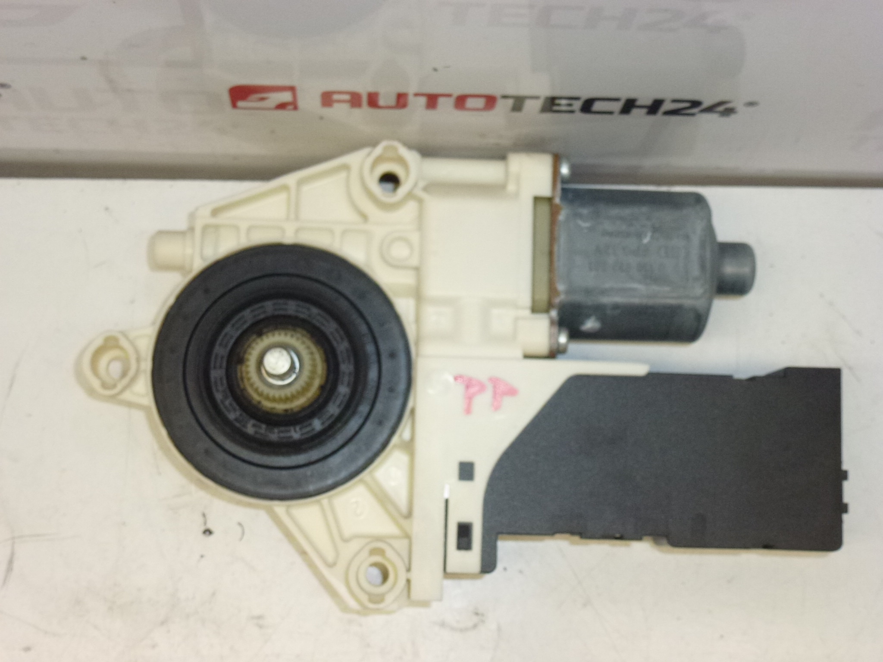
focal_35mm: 52
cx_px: 442
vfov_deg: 28.0
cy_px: 331
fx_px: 1326
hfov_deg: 36.8
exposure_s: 1/200
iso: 400
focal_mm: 9.4
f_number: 4.3
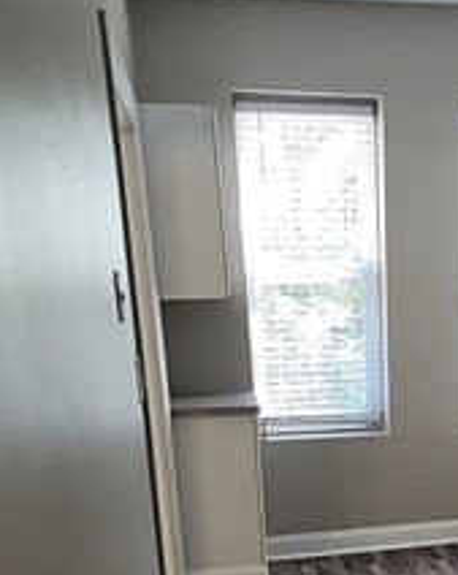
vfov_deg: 37.3
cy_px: 534
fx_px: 781
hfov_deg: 30.9
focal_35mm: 46
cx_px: 431
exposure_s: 1/60
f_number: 2.2
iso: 160
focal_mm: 2.2
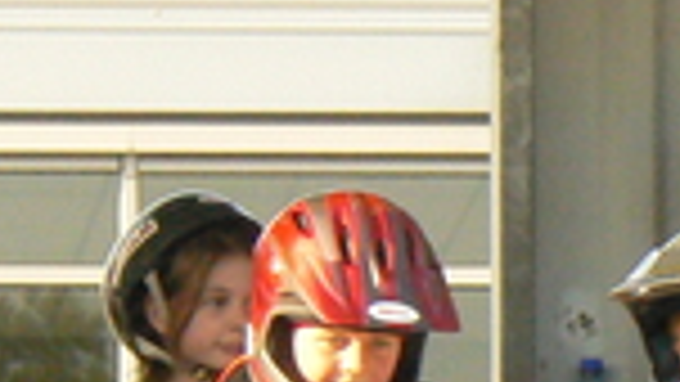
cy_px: 656
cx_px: 820
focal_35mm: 1110
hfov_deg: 1.9
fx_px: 20018
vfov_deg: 1.1
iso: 400
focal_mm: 42.6
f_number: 7.1
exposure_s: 1/400
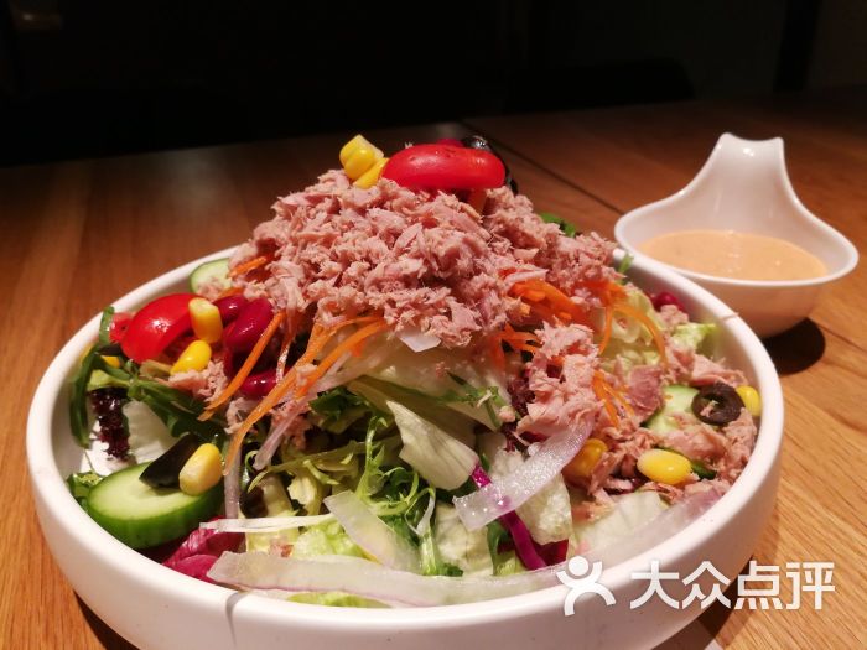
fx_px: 676
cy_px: 325
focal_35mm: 27
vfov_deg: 51.4
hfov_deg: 65.3
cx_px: 434
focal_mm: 3.95
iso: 200
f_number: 2.2
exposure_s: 1/50
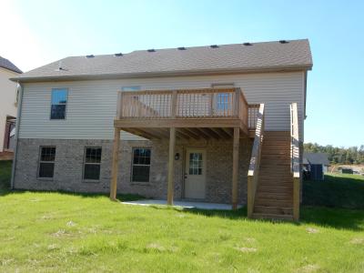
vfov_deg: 39.7
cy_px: 136
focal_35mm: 36
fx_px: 379
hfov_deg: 51.4
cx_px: 182
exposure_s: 1/500
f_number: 4
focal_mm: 6.4
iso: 125
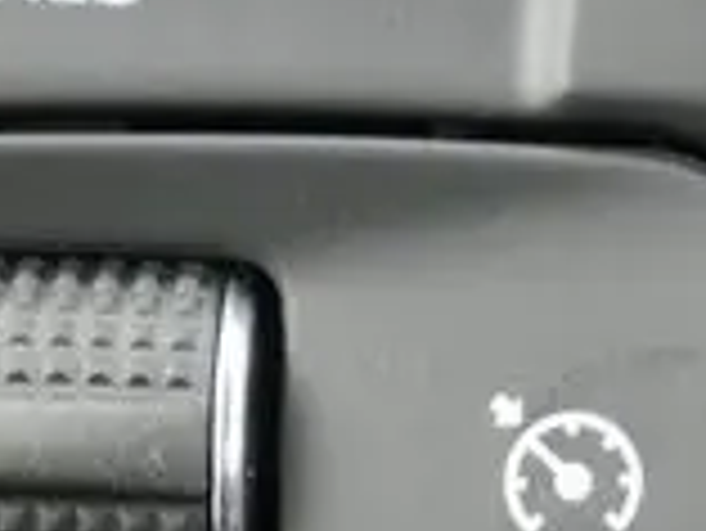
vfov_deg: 4.3
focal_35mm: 342
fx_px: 6980
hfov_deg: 5.7
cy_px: 803
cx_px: 958
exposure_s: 1/100
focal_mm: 42
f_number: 5.6
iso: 2500
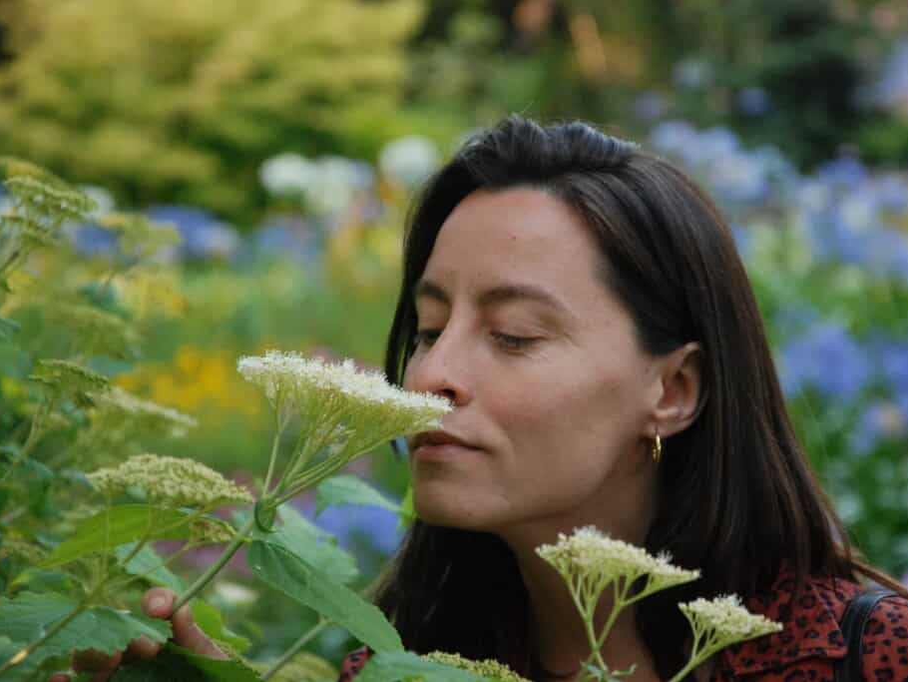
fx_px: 4475
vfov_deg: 8.7
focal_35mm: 171
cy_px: 341
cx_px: 492
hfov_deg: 11.6
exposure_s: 1/80
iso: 640
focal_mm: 105
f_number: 5.6
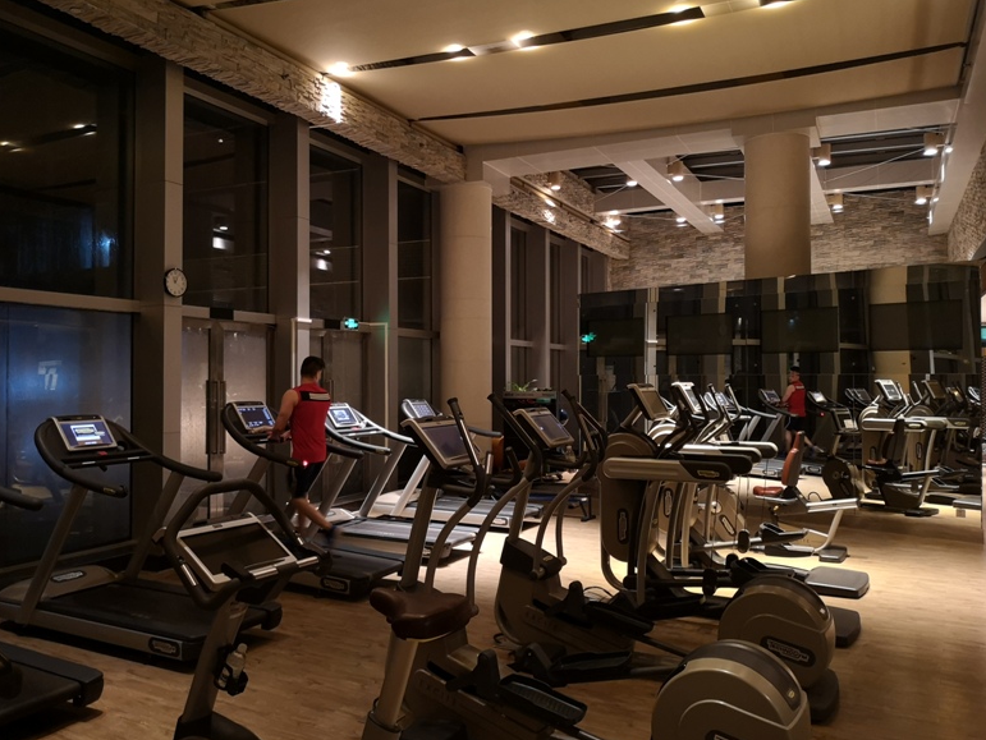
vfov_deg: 49.8
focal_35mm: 28
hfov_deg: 63.4
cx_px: 487
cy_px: 360
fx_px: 798
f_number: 1.8
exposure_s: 1/25
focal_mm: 3.95
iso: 500
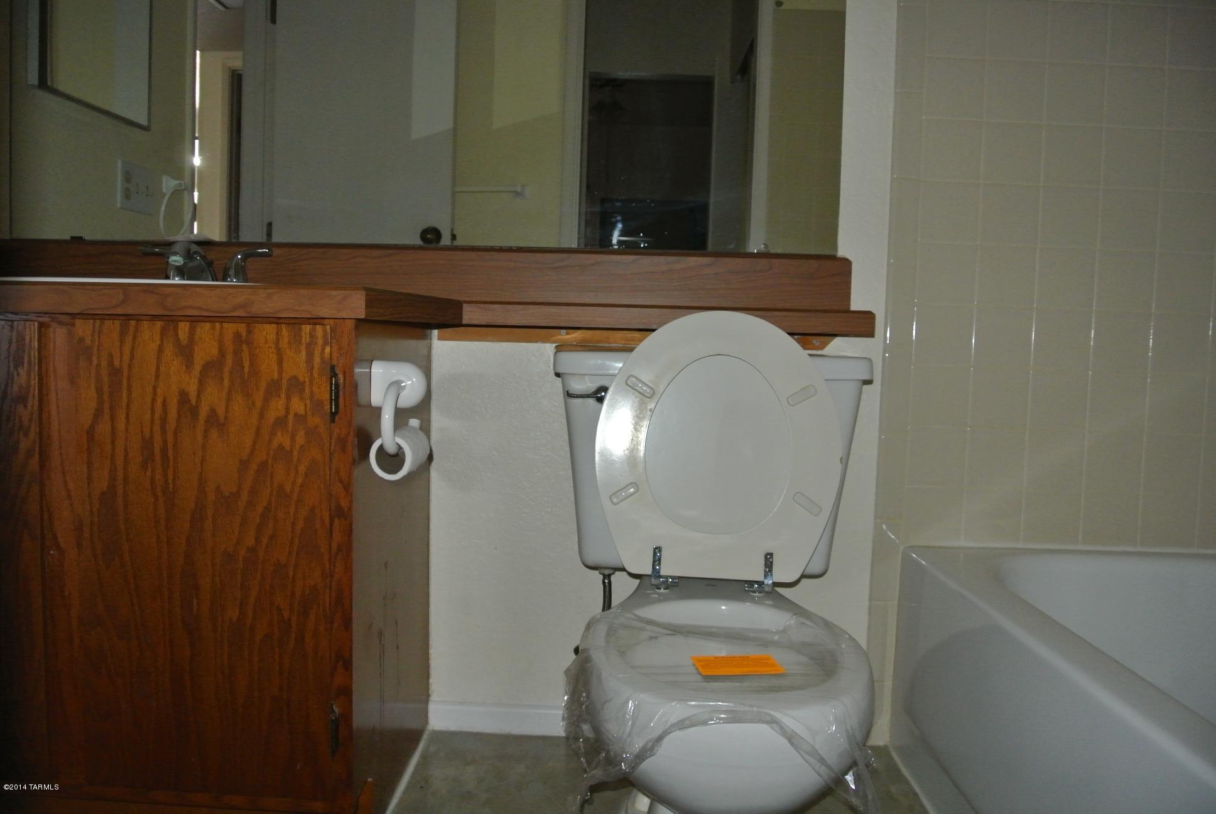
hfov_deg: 67.3
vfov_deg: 48.0
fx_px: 913
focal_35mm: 27
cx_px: 608
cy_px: 407
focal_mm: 10
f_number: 3.5
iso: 800
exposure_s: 1/60
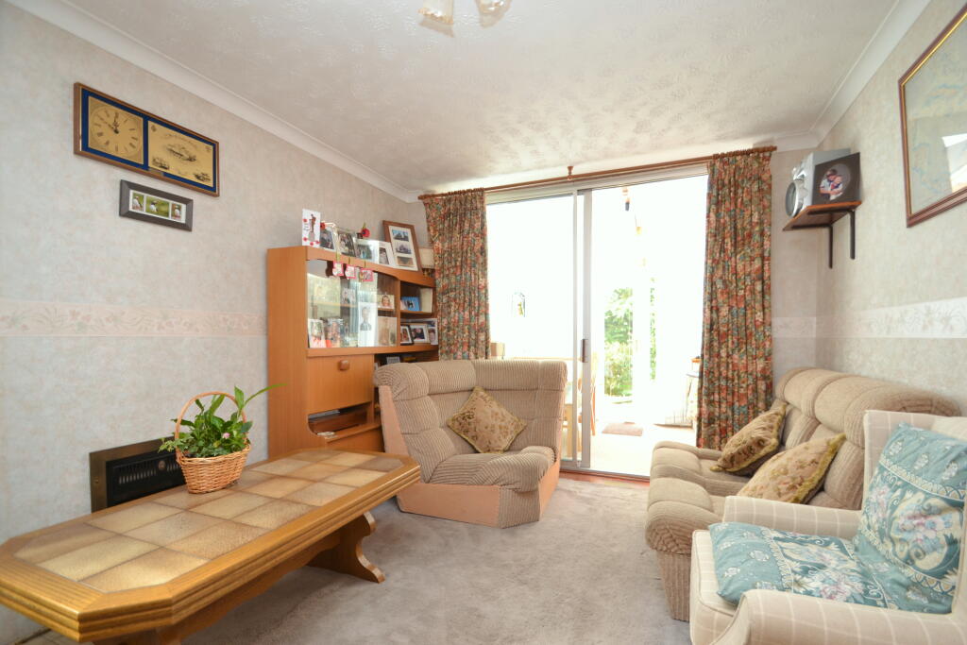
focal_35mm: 15
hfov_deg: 100.4
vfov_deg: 77.3
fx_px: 403
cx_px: 484
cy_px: 322
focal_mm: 10
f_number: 3.5
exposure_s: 1/60
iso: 400
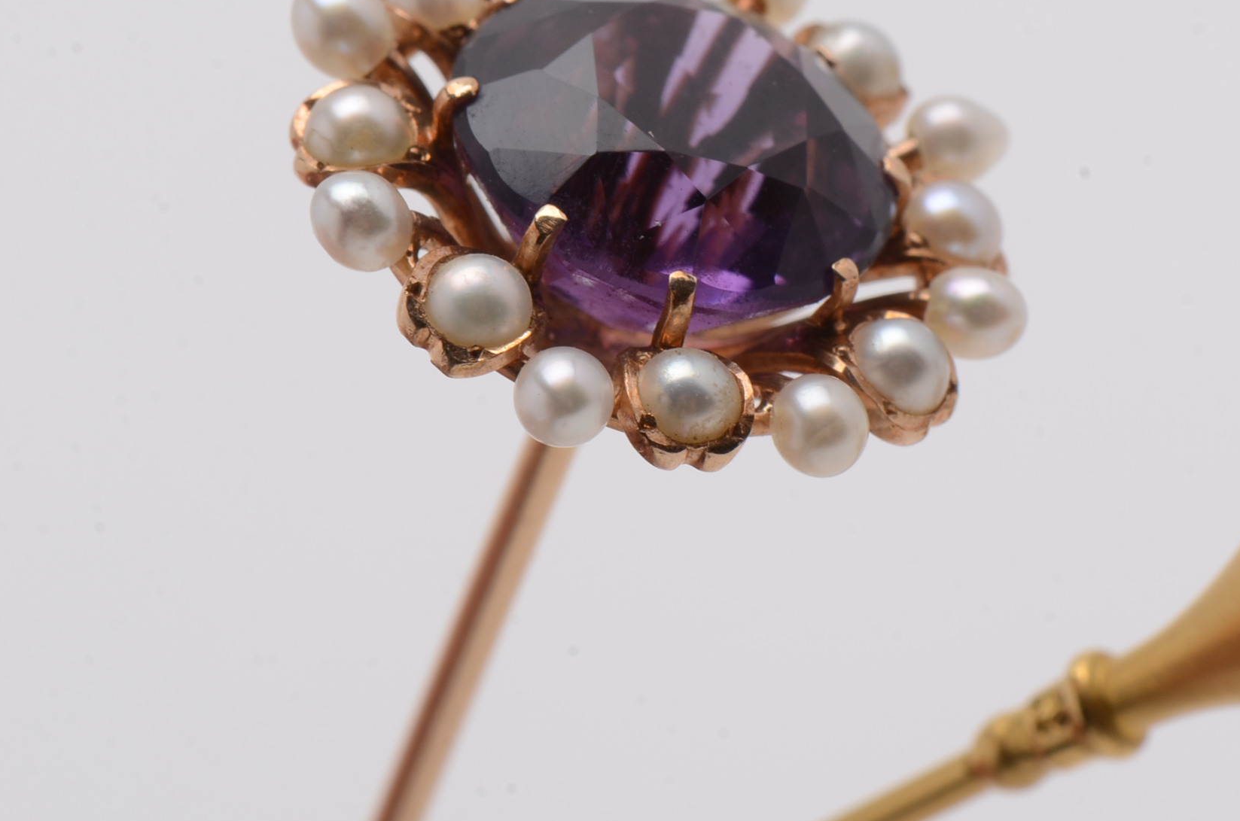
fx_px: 6557
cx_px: 919
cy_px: 363
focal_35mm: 191
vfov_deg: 7.2
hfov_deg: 10.8
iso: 200
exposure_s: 1/125
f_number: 18
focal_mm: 85
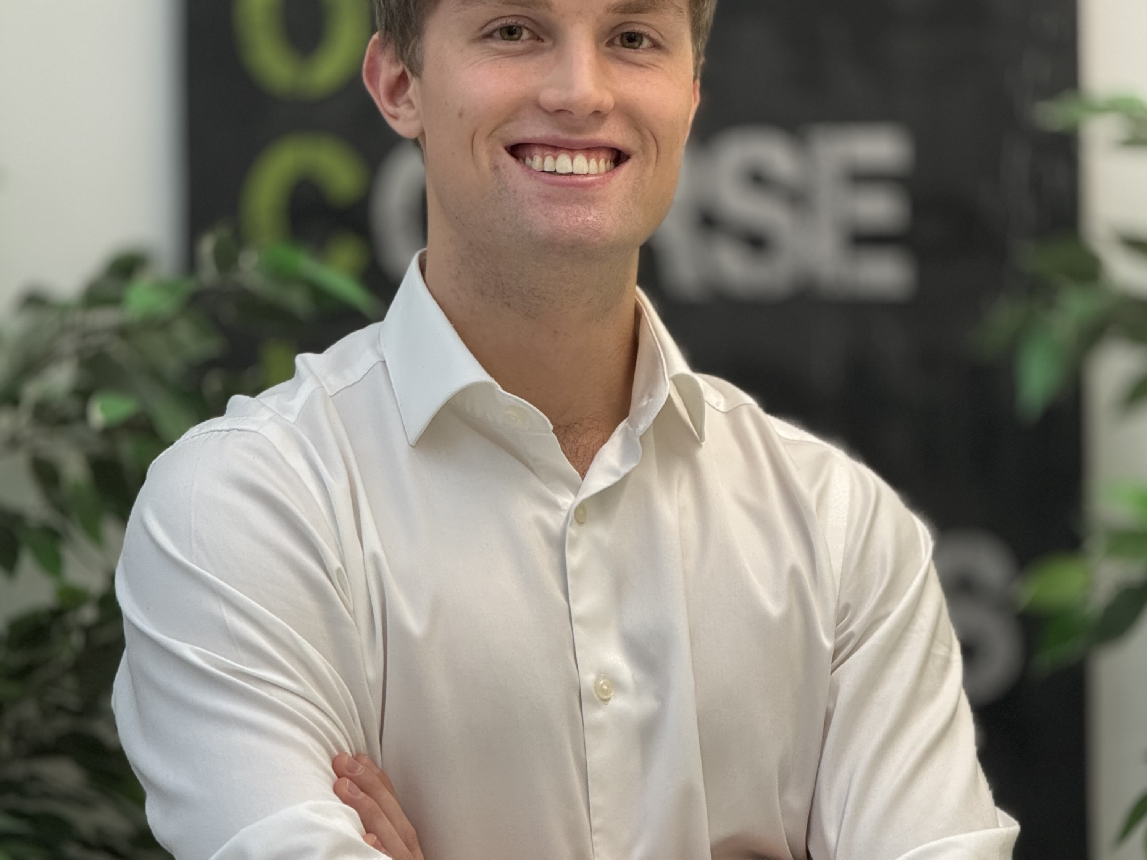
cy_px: 504
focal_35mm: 161
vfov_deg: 9.2
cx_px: 574
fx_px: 5335
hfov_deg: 12.3
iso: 250
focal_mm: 15.66
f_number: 2.8
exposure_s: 1/73
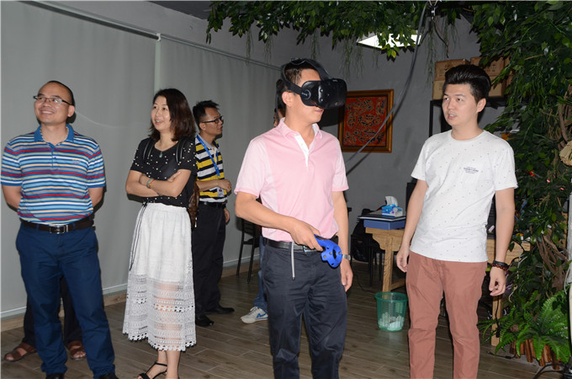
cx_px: 286
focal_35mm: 33
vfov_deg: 39.8
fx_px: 523
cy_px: 190
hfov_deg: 57.3
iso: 500
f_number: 6.3
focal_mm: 22
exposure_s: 1/125
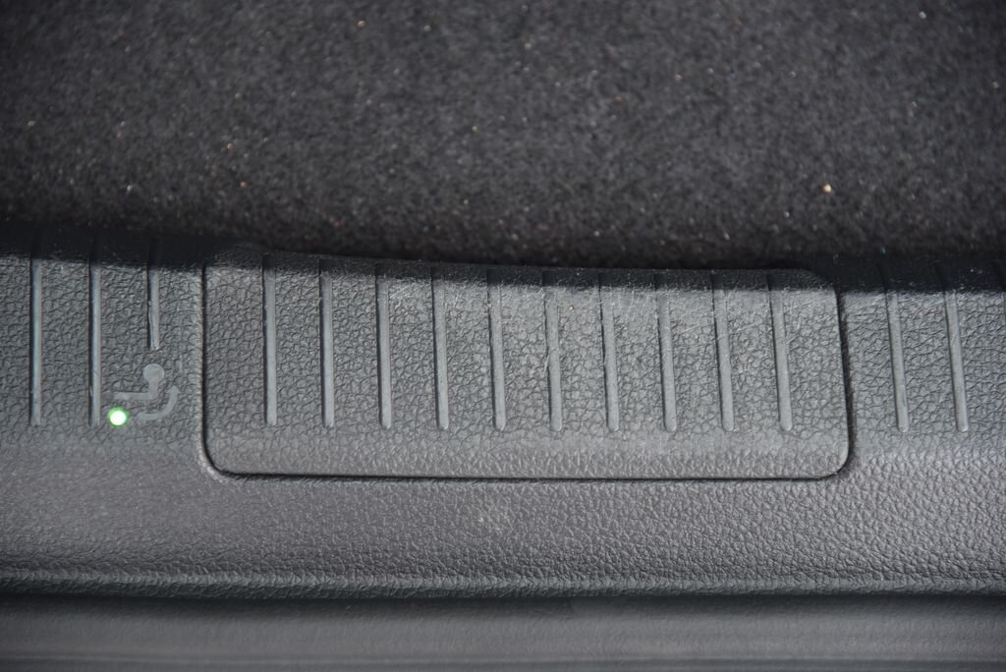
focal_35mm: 120
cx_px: 503
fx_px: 3355
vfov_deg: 11.4
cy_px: 336
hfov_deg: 17.1
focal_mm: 120
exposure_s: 1/60
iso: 500
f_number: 4
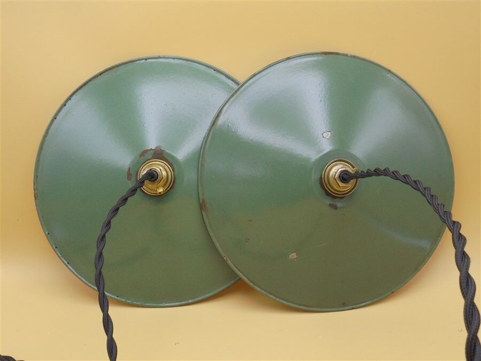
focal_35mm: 38
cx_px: 240
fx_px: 528
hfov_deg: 49.0
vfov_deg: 37.7
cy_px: 180
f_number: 4.2
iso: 100
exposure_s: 1/30
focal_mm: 6.9
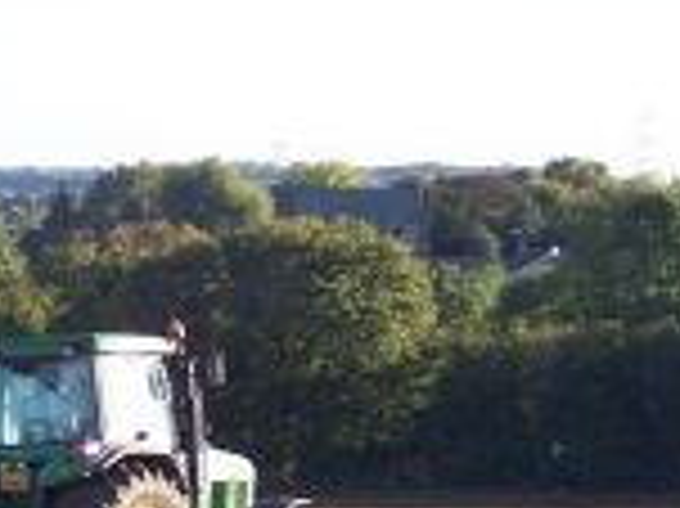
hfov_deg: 6.5
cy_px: 324
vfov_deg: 4.9
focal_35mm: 303
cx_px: -16
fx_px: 5947
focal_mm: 24
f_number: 4.8
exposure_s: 1/250
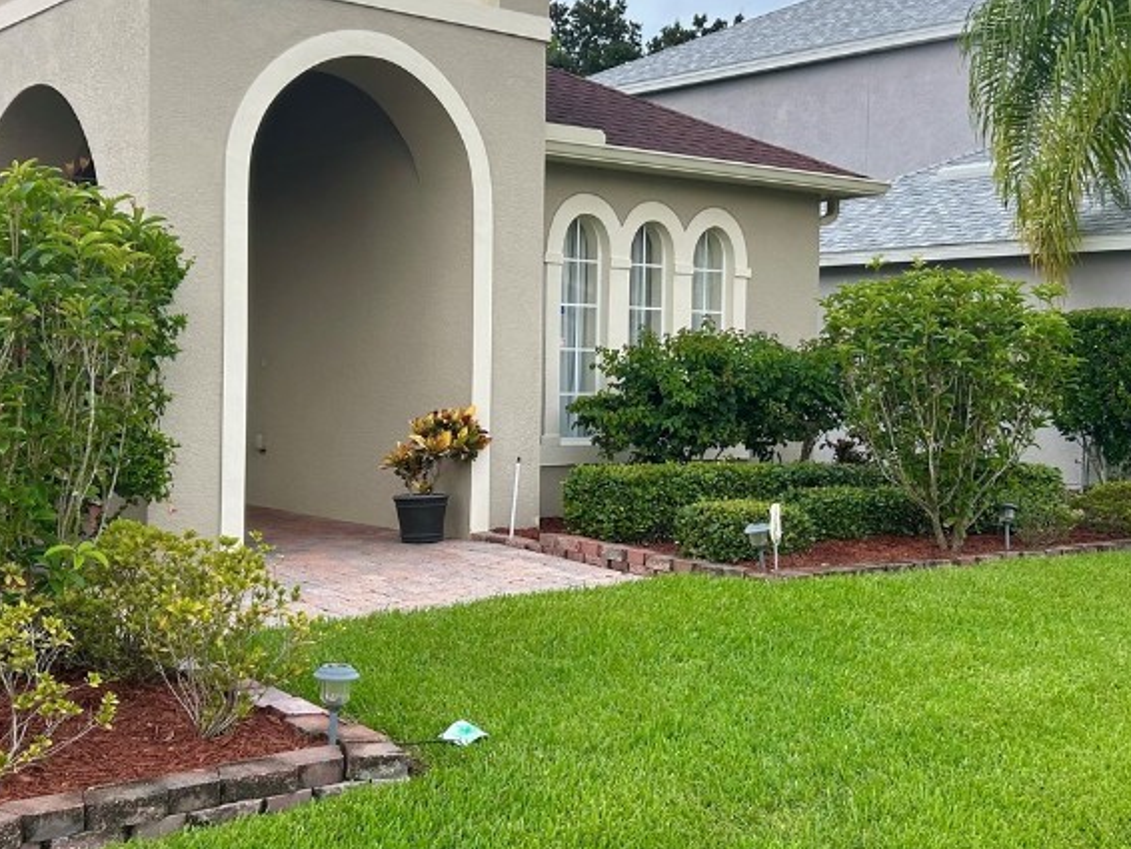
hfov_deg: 40.4
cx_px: 566
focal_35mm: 47
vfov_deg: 30.9
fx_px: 1536
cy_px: 412
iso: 40
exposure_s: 1/161
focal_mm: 5.7
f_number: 1.5
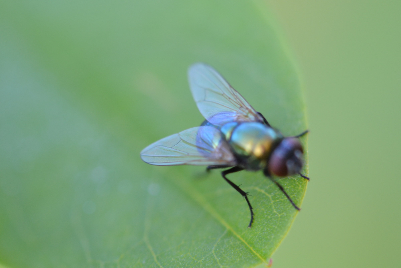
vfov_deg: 10.8
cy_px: 134
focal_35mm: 128
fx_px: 1420
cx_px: 200
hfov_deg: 16.1
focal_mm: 85
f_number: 8
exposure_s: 1/80
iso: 400
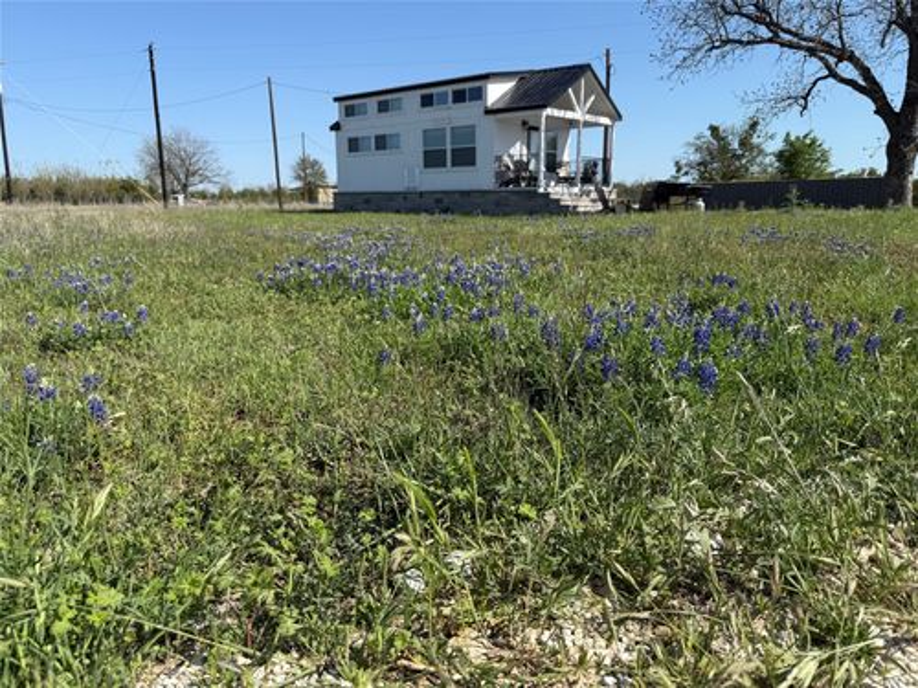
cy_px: 344
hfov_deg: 71.6
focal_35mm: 24
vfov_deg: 56.8
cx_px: 459
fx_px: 636
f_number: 1.78
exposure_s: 1/4405
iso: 80
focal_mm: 6.76
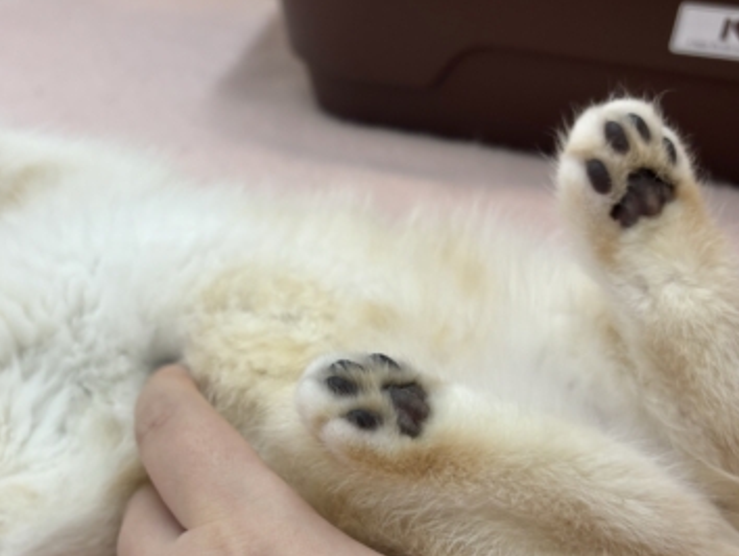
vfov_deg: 30.6
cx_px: 267
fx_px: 1004
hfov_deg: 40.1
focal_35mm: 47
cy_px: 380
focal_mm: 5.96
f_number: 1.6
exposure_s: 1/100
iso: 50
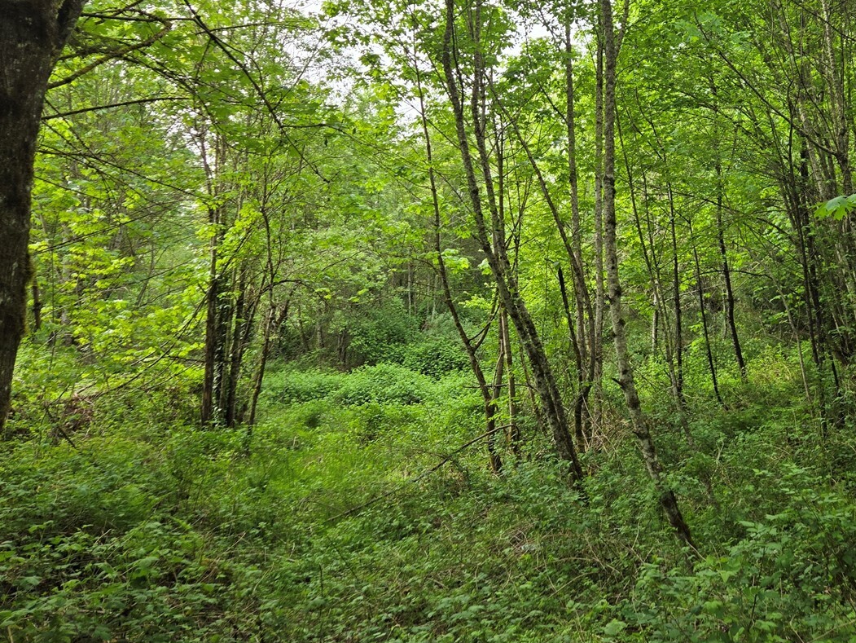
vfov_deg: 40.0
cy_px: 188
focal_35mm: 35
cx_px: 573
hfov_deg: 51.6
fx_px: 866
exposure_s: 1/416
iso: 25
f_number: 1.8
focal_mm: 5.4
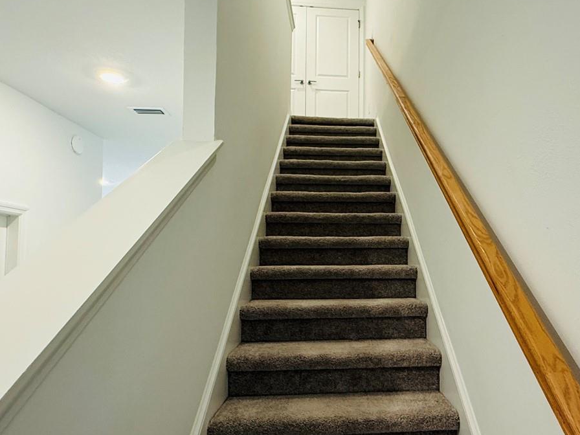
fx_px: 419
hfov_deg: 68.0
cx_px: 372
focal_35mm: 25
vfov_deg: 54.7
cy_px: 245
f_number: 2.2
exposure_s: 1/60
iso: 250
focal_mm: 2.22
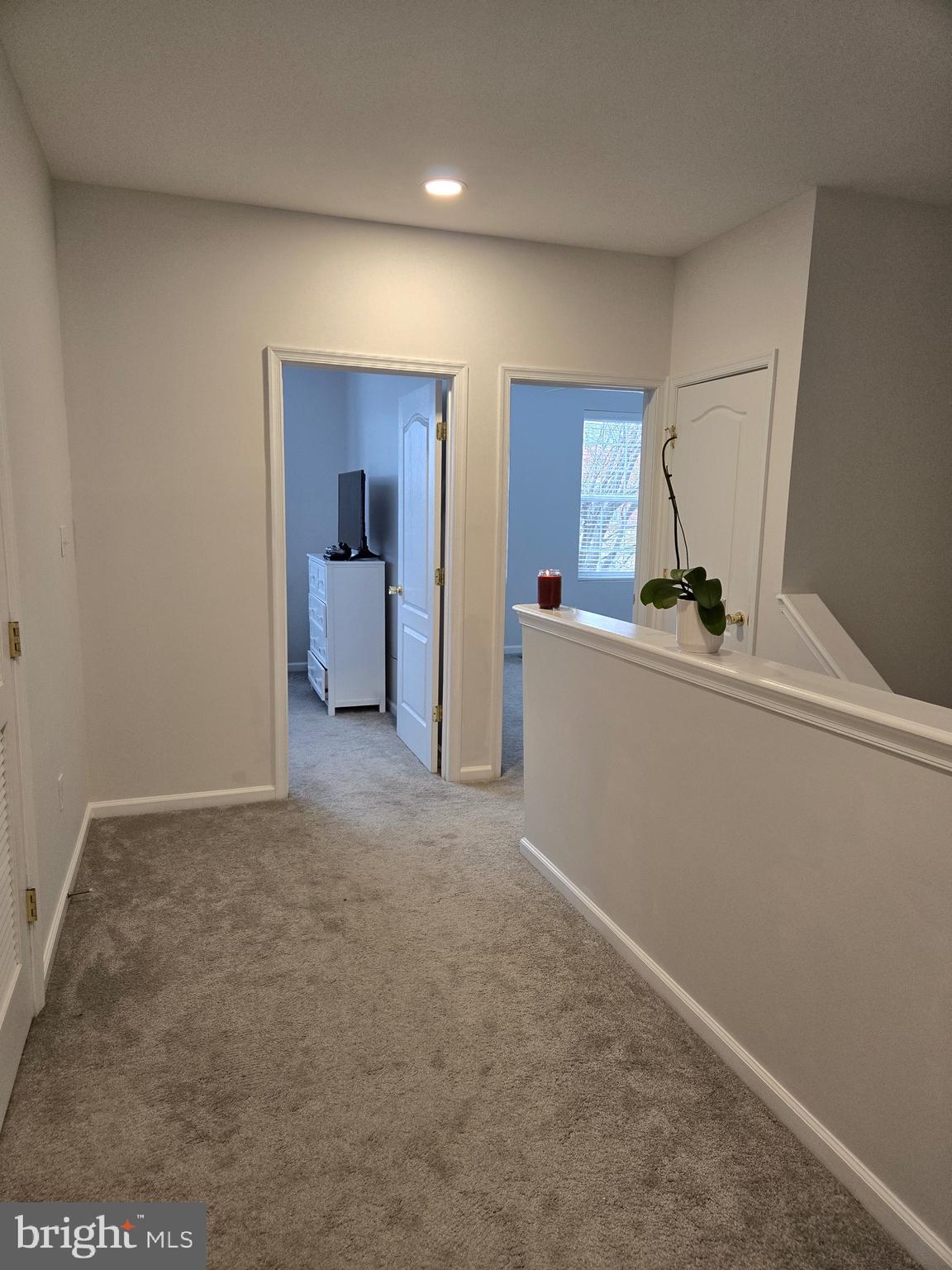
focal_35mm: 23
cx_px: 476
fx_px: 843
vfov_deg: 73.9
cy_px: 635
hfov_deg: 58.9
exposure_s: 1/120
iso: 320
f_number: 1.8
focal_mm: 5.4
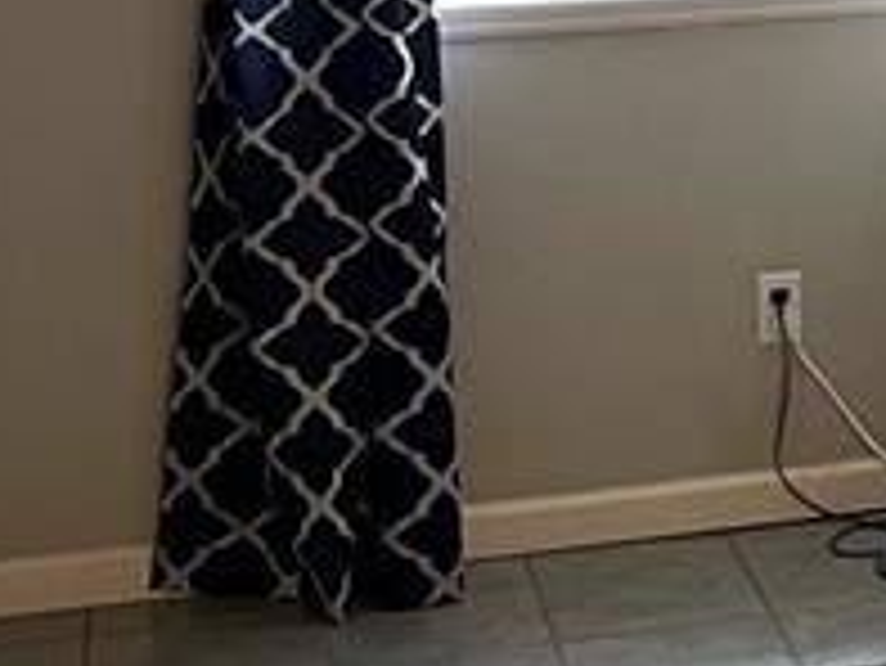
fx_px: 3457
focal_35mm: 135
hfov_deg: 12.9
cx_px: 1700
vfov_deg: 10.7
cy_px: -256
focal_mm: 5.7
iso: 100
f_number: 1.5
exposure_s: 1/60
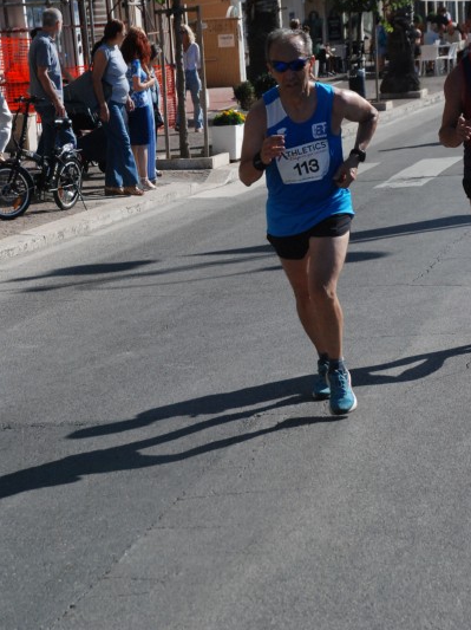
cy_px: 294
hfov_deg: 13.0
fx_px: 2071
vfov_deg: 17.3
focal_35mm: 114
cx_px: 237
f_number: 8
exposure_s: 1/2000
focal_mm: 70
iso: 1000
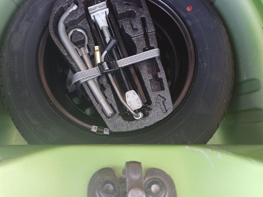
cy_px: 74
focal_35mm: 32
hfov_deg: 56.2
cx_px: 100
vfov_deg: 43.8
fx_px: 243
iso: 160
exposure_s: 1/50
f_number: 1.8
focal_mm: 4.65
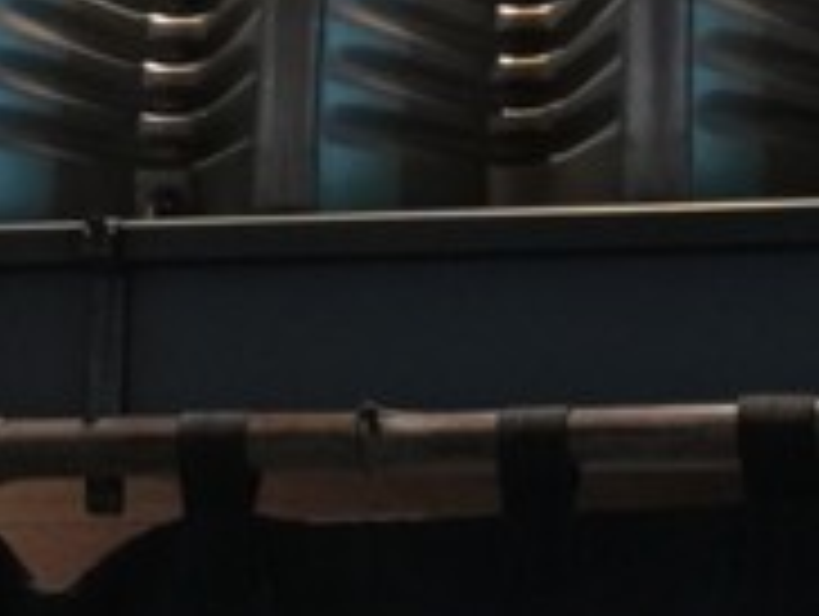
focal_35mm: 163
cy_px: -405
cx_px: 207
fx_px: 3862
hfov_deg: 12.1
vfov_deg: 8.8
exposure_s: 1/10
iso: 125
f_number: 2.2
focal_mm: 4.15
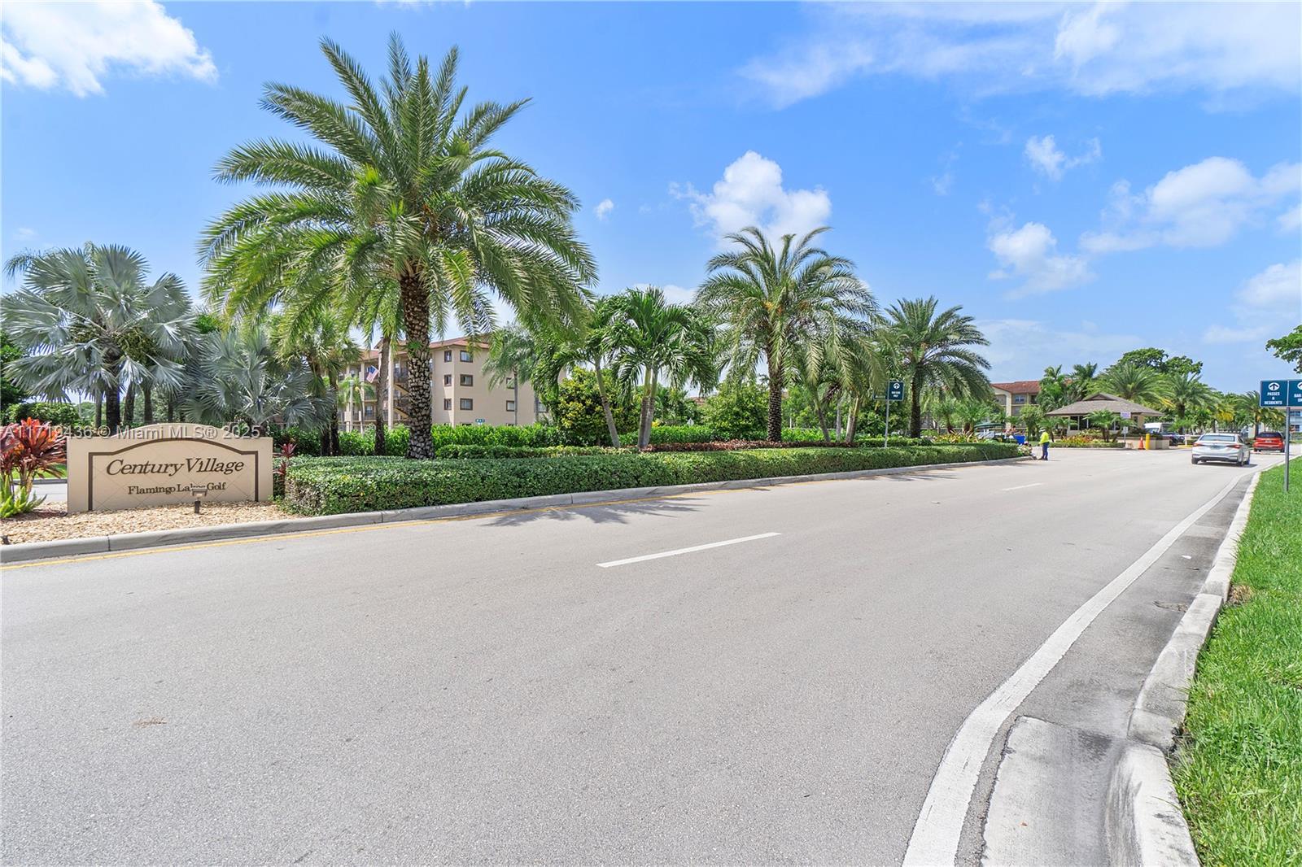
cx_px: 651
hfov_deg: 90.0
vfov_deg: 67.4
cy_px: 434
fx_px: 651
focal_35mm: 18
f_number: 11
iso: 100
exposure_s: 1/200
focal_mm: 12
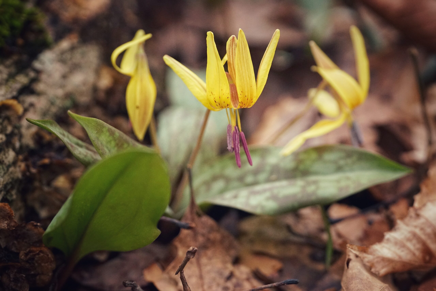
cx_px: 218
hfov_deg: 19.5
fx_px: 1272
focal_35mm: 105
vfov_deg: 13.0
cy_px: 146
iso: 4000
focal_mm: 105
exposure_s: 1/3200
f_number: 4.5
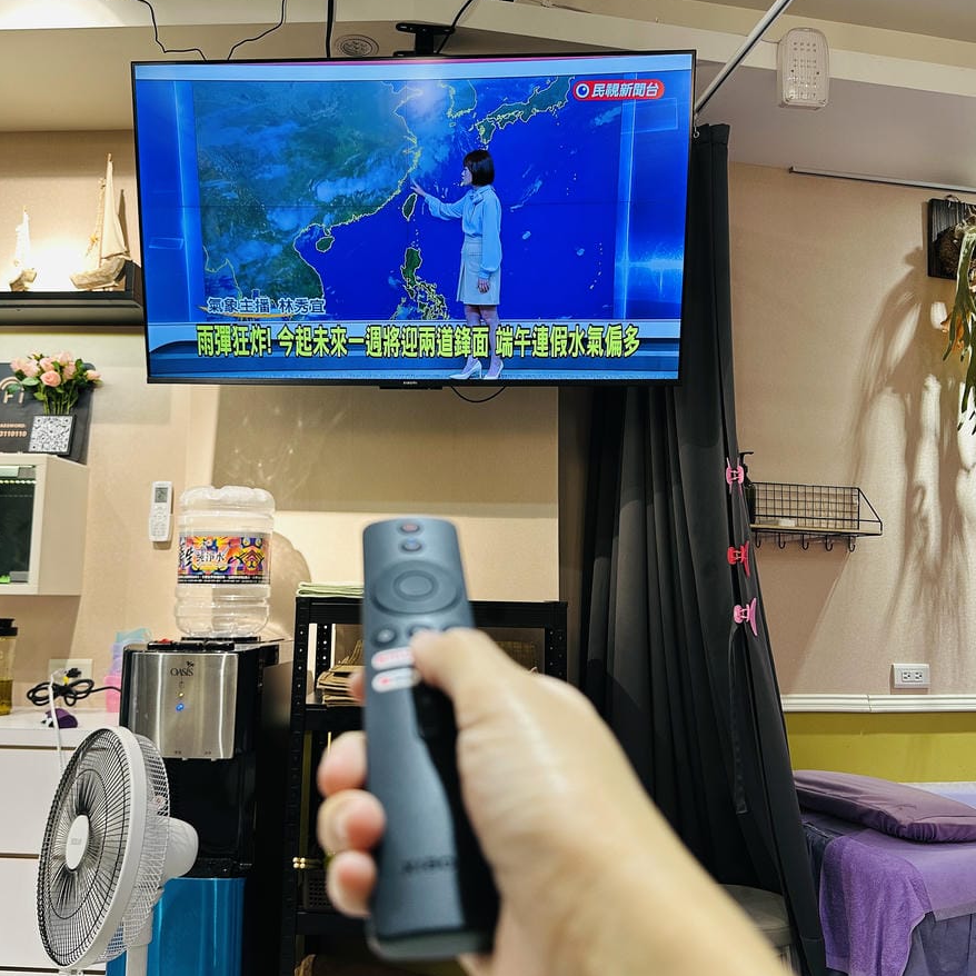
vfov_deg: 55.6
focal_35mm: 29
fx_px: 925
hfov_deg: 55.6
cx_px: 451
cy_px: 484
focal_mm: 6.86
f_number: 1.78
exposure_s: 1/60
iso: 125
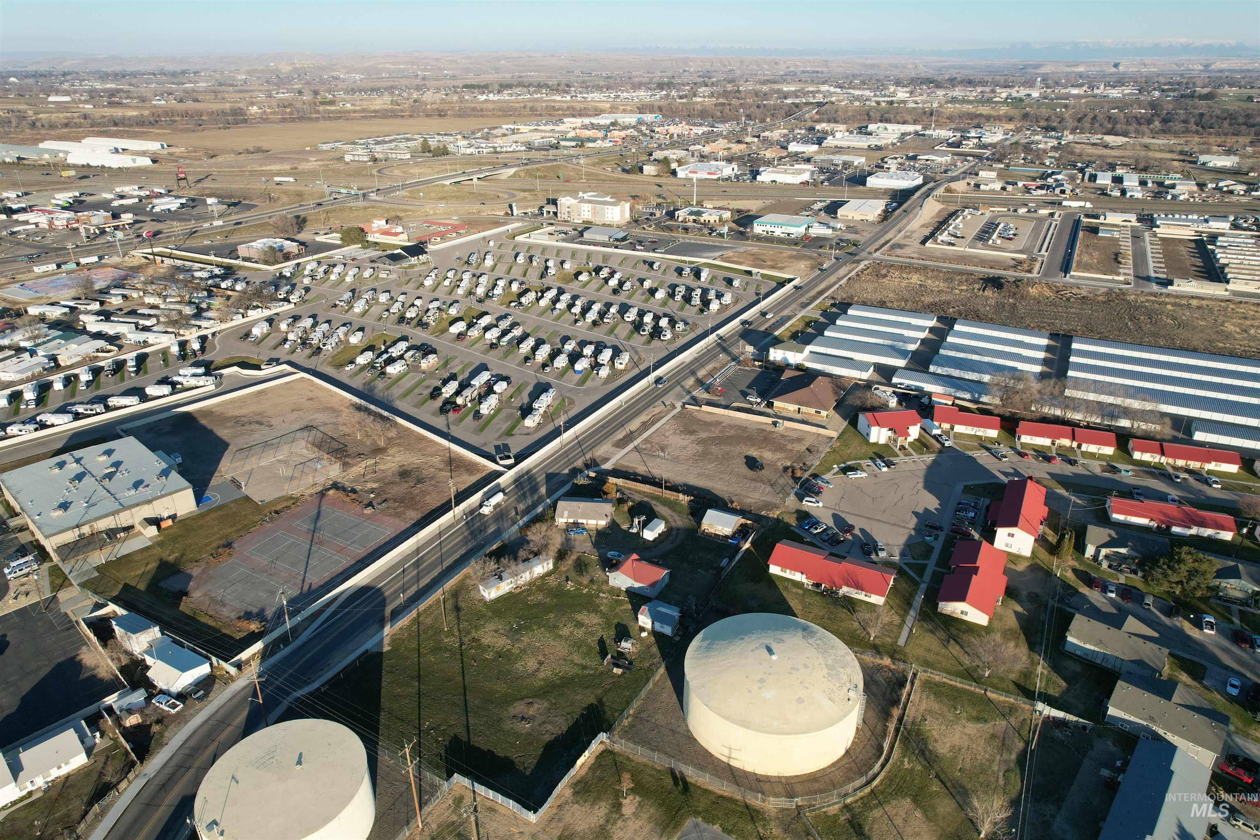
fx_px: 770
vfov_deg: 57.2
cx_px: 630
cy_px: 420
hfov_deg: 78.6
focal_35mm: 22
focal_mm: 8.38
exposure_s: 1/1600
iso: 200
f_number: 2.8
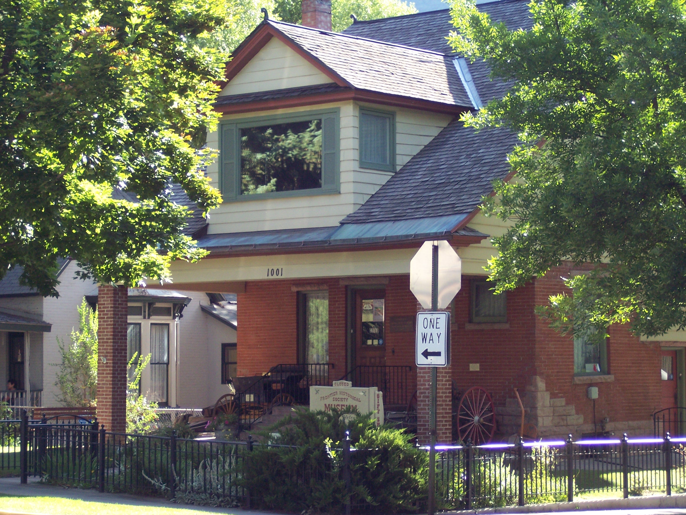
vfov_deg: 14.2
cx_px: 343
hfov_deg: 18.9
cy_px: 258
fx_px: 2061
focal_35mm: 104
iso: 140
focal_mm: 21.3
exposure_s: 1/125
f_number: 4.8
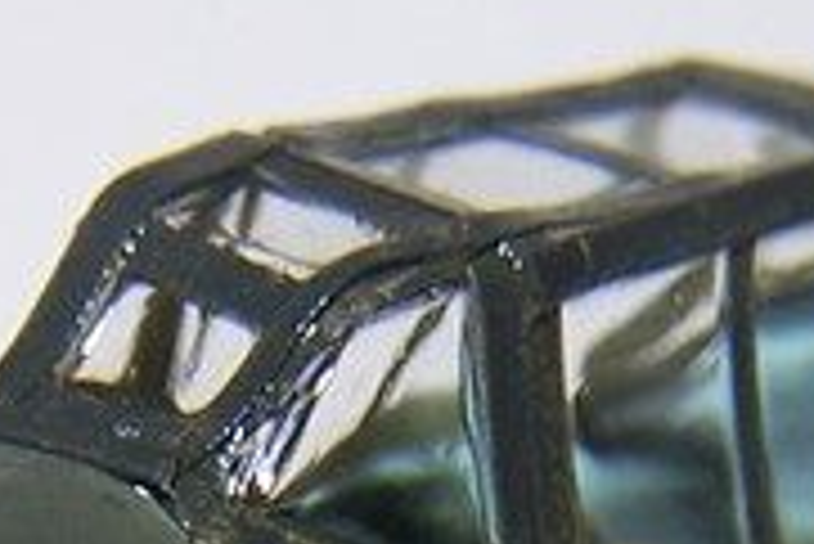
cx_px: 259
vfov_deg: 5.6
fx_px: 5272
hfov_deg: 8.8
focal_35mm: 233
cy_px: 1448
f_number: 2.8
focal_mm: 6.3
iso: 80
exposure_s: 1/60
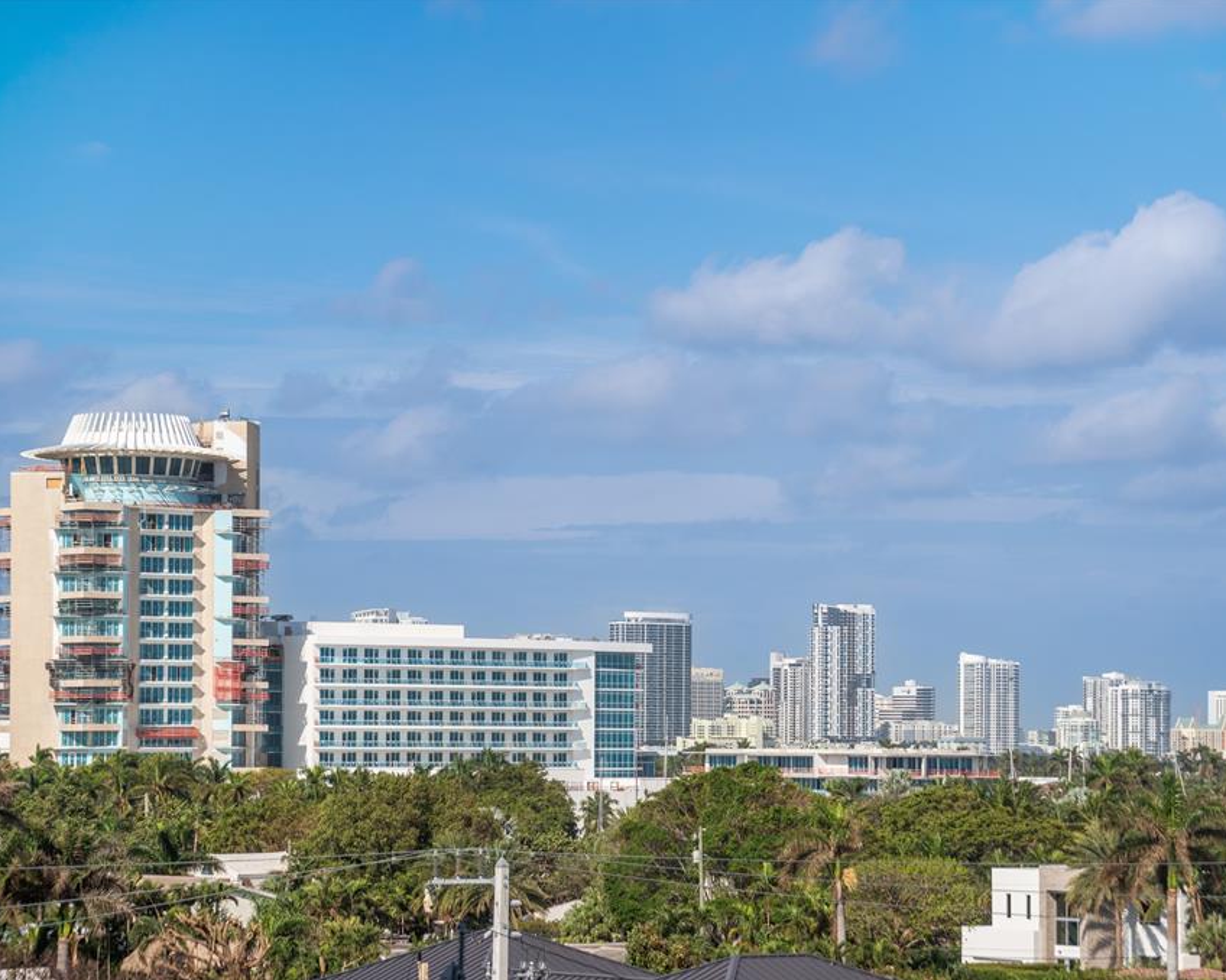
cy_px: 491
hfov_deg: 16.2
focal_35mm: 119
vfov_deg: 13.0
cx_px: 643
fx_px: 4317
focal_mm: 105
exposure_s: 1/1250
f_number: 8
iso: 250
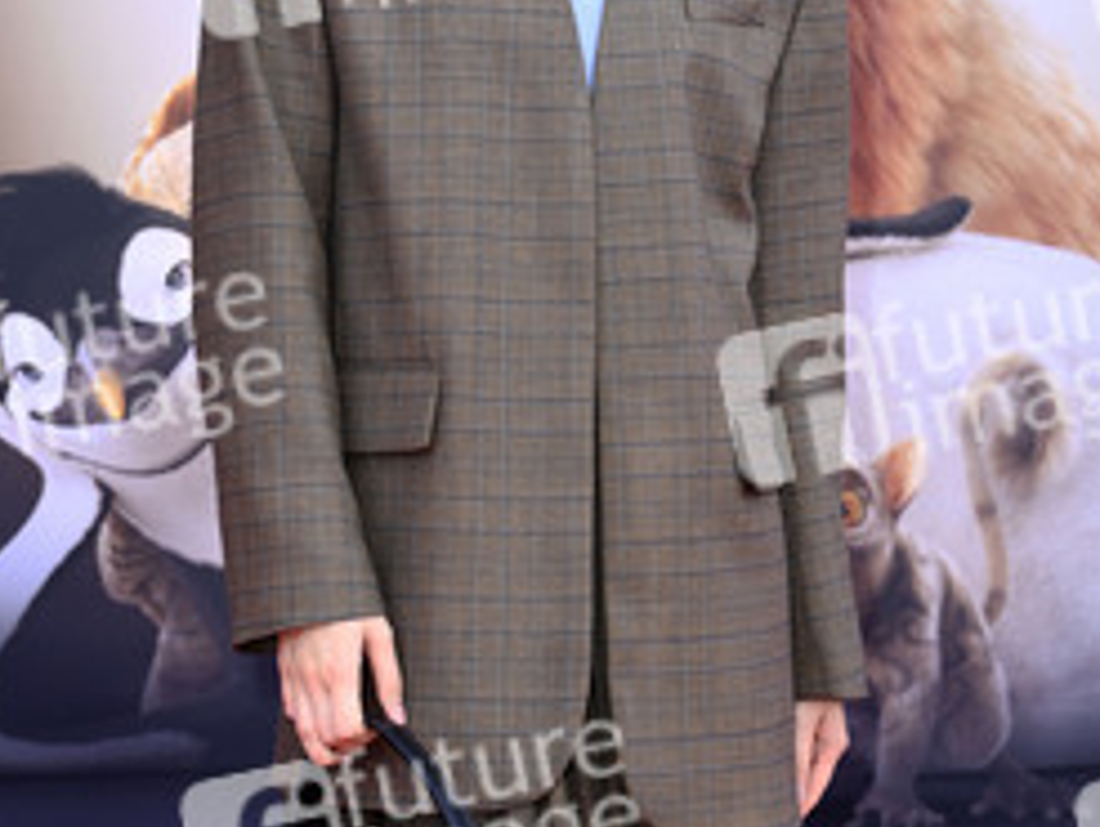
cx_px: 541
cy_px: 156
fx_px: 5217
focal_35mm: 164
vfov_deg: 9.0
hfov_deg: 12.0
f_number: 5.6
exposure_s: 1/200
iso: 640
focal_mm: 105
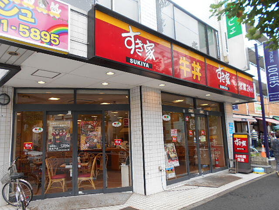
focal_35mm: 26
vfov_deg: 53.1
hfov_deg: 67.3
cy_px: 105
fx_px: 210
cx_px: 140
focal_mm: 4.6
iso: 80
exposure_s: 1/80
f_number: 3.2
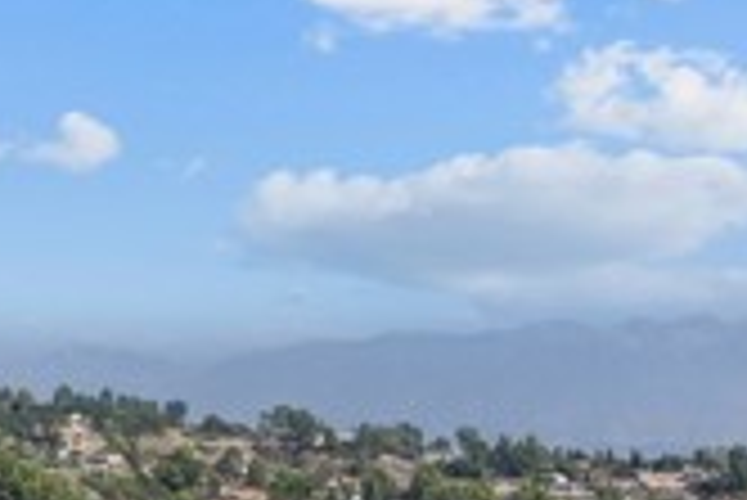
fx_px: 1038
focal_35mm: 50
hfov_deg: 39.3
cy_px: 426
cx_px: 288
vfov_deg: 26.4
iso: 250
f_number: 9
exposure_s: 1/500
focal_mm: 13
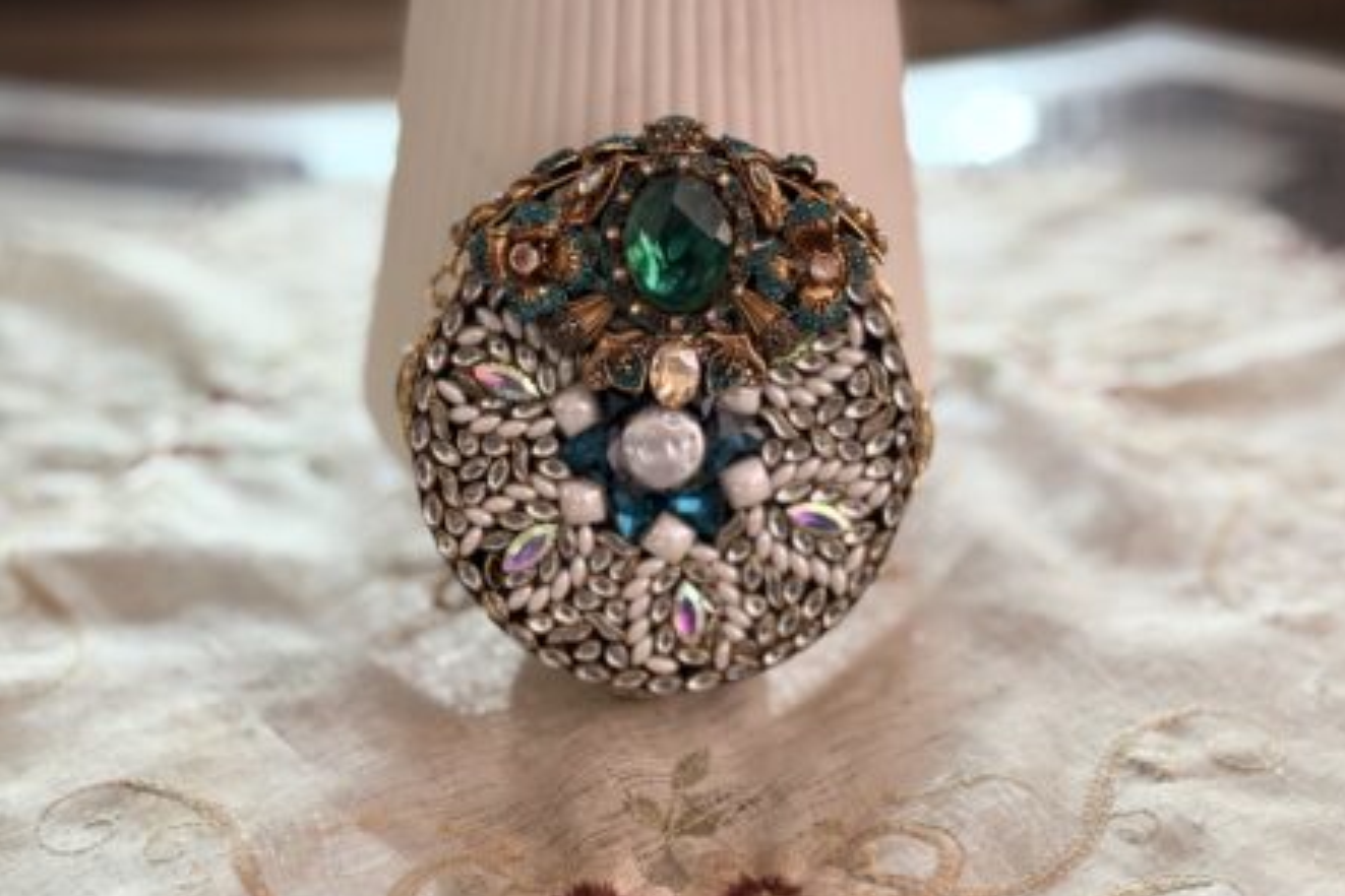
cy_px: 512
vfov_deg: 26.5
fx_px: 1905
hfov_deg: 38.9
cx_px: 683
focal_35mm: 51
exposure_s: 1/49
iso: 250
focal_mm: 6.76
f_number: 1.78
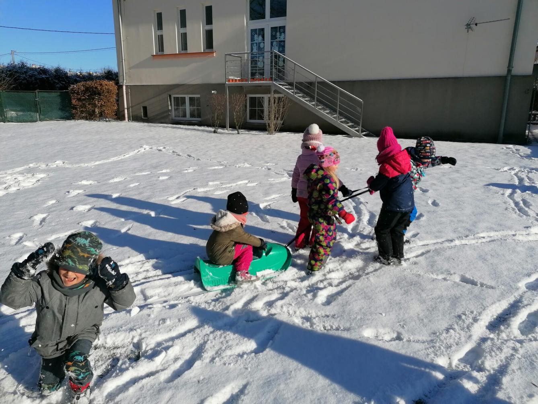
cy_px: 202
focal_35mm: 27
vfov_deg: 51.4
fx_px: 420
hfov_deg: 65.3
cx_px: 269
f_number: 1.8
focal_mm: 4.75
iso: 50
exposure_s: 1/2933
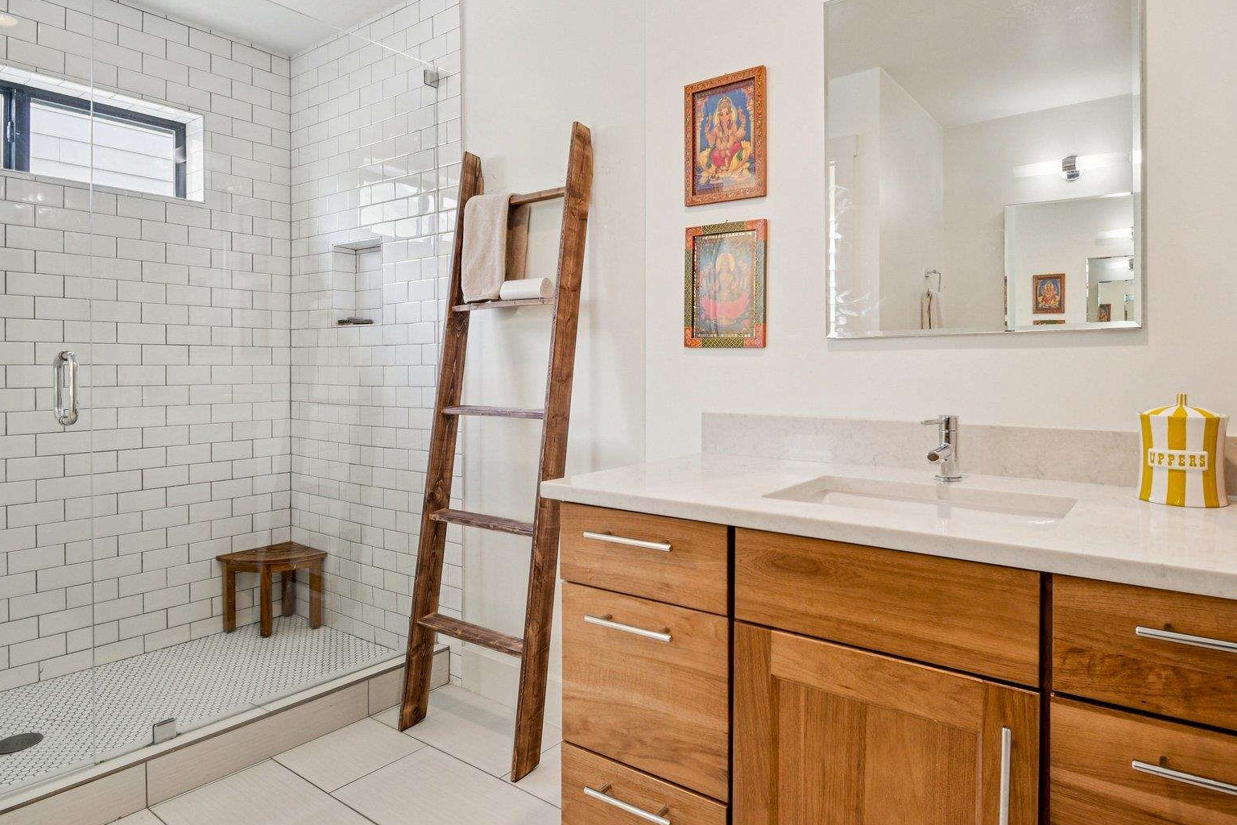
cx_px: 692
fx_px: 687
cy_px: 339
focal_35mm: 20
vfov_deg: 61.5
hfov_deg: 83.6
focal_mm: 10
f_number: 8
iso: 400
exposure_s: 1/10
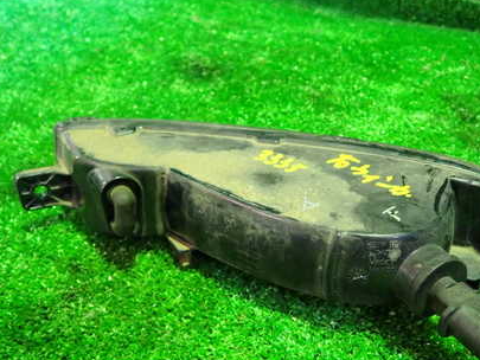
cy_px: 223
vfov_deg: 38.5
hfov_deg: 49.7
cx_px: 299
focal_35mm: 37
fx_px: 513
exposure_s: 1/30
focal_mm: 4.5
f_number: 2
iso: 800
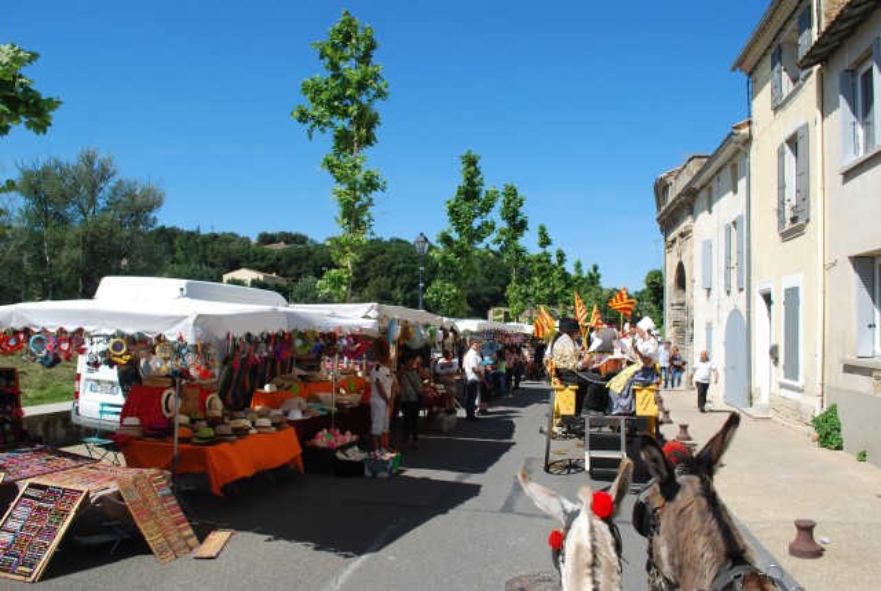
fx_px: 662
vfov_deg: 48.1
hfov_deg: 67.3
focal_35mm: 27
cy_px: 296
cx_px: 440
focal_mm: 18
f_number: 8
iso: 100
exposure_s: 1/250
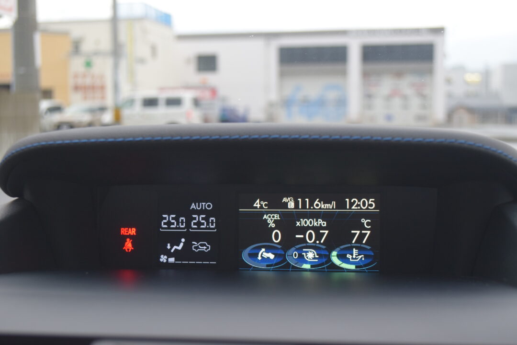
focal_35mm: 48
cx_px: 258
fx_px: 689
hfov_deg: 41.1
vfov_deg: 28.1
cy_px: 172
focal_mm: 32
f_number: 4.8
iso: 800
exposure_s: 1/60
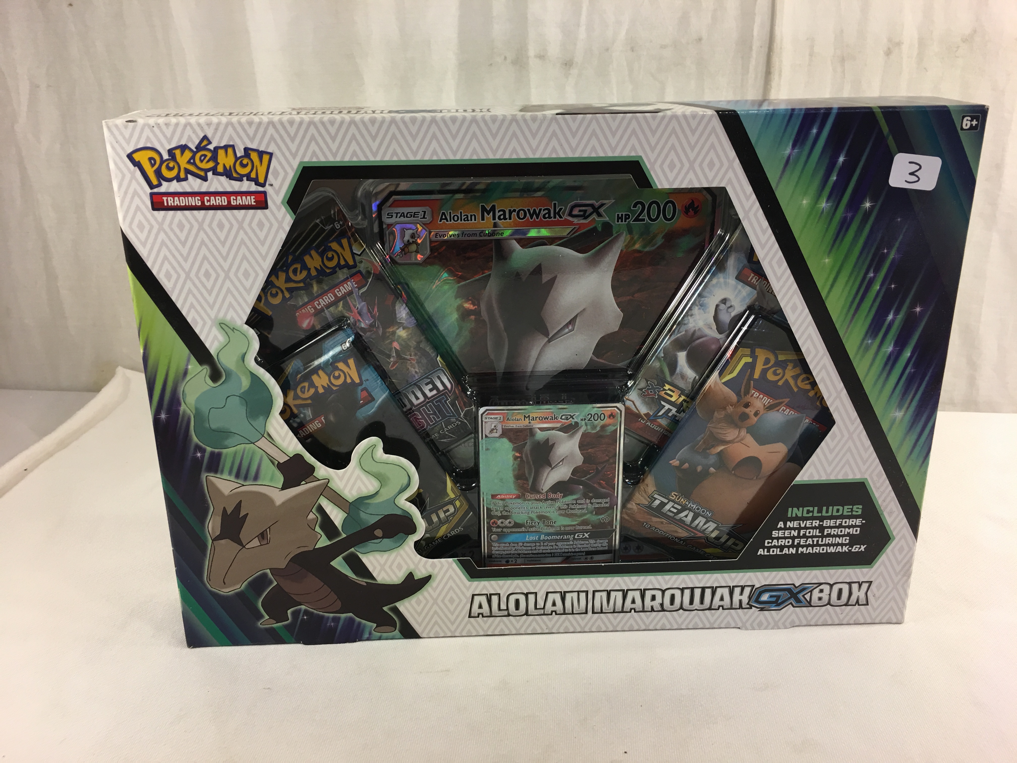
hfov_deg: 61.7
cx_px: 508
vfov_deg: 48.2
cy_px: 382
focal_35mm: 29
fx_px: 852
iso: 25
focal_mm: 4.15
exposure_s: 1/30
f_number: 2.2
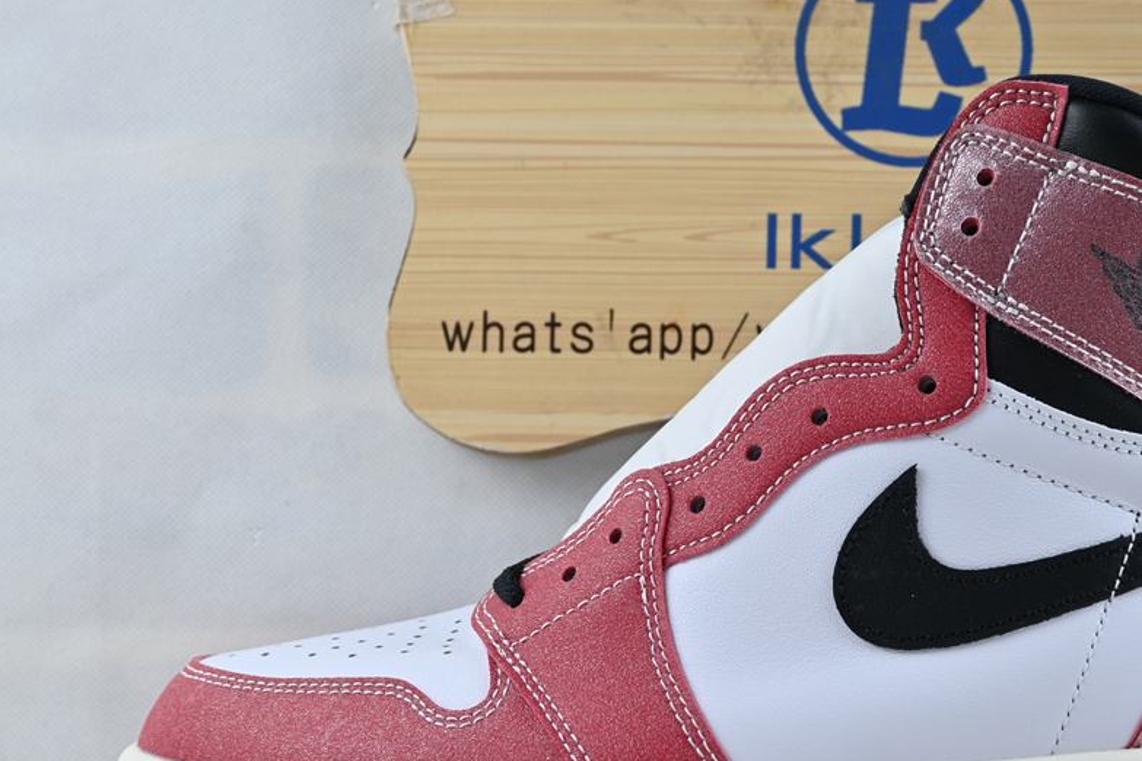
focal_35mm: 69
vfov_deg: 19.6
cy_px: 567
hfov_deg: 28.9
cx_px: 827
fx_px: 2189
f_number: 4.8
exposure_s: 1/60
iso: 100
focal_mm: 30
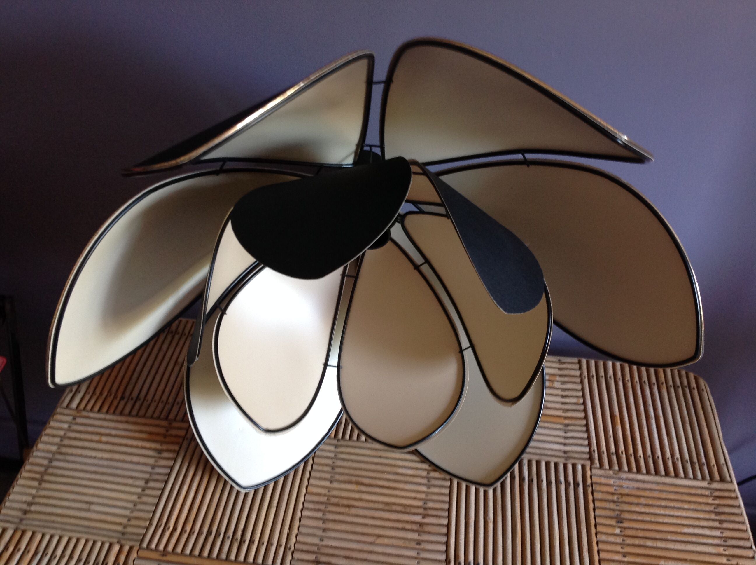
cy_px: 282
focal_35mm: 35
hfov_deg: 52.7
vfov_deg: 40.6
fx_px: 763
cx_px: 378
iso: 125
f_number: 2.4
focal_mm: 4.28
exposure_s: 1/15
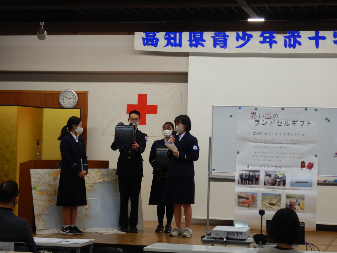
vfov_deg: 16.1
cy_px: 126
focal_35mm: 92
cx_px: 168
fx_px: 896
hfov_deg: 21.3
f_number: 4.7
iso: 280
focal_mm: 16.6
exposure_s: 1/60
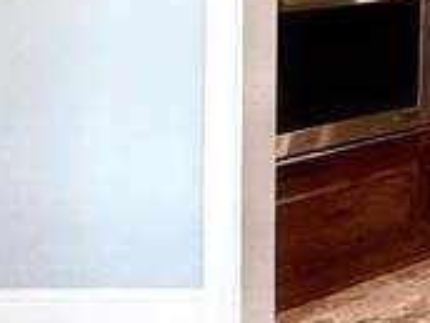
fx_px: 1292
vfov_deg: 13.5
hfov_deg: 9.9
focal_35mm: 104
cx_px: 1470
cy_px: -135
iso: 320
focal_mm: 2.22
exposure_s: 1/120
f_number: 2.2
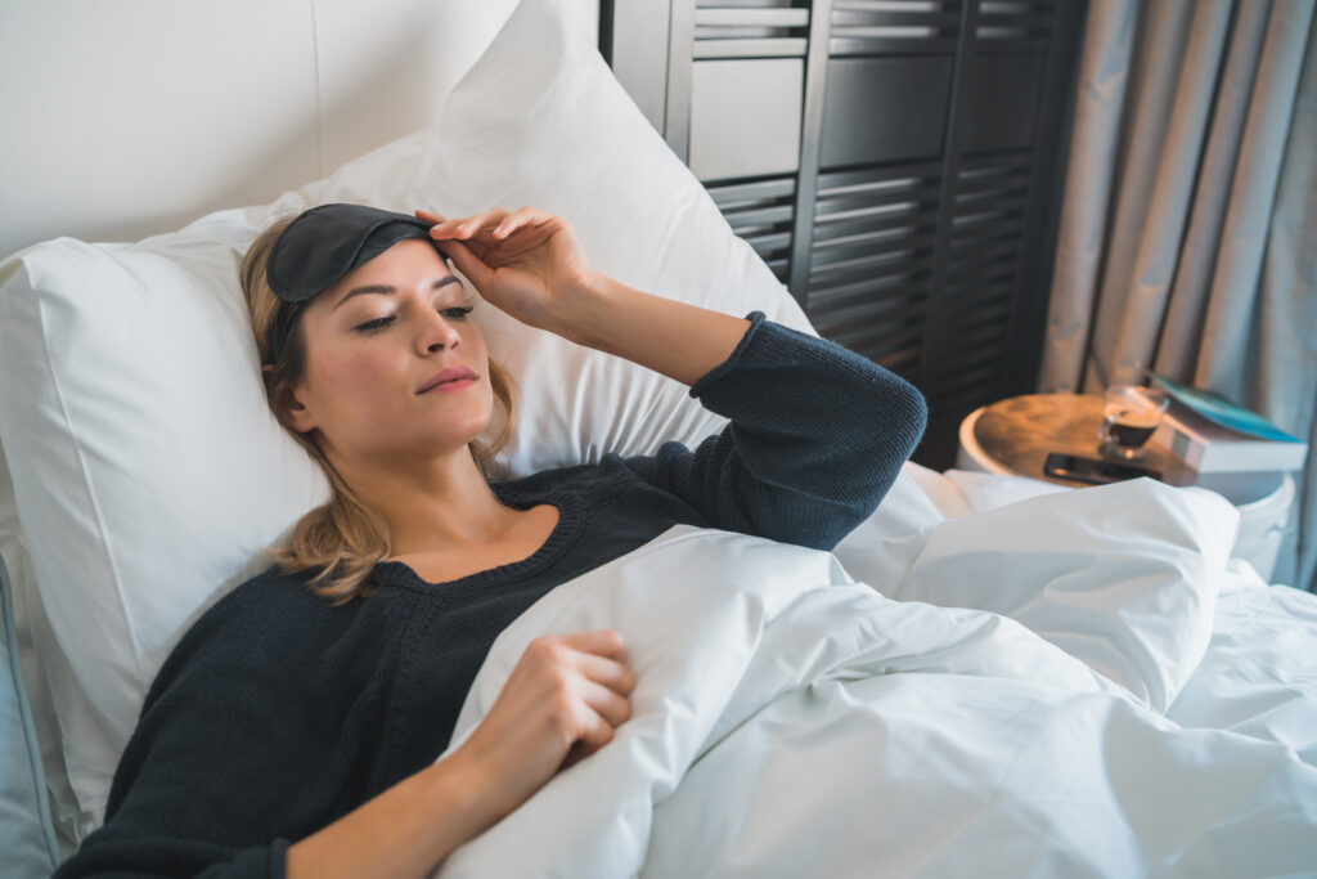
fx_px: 1281
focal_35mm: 35
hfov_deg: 54.4
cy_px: 440
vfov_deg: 37.9
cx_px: 658
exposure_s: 1/80
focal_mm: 35
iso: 320
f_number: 3.5
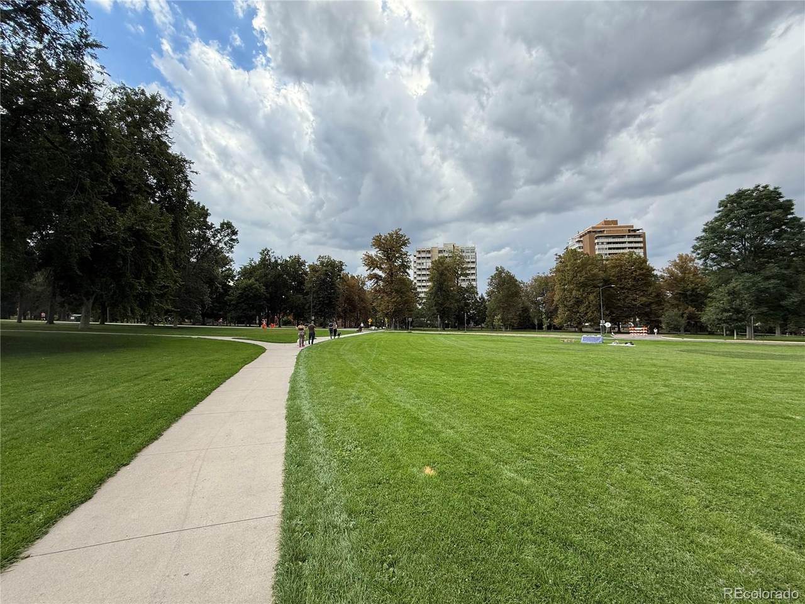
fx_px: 326
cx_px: 402
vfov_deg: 85.7
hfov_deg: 102.1
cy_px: 302
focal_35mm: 14
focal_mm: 2.22
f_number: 2.2
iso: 50
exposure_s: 1/455
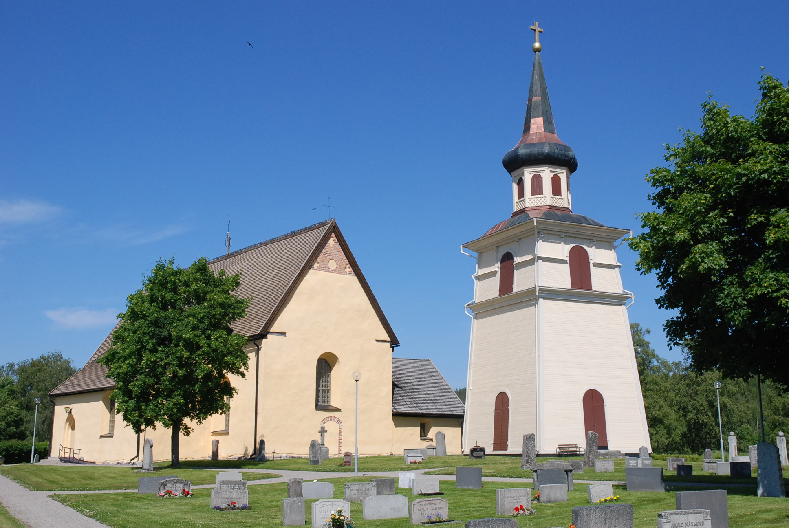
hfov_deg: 47.9
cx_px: 394
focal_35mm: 40
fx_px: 889
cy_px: 264
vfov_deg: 33.1
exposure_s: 1/640
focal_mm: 27
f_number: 13
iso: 500
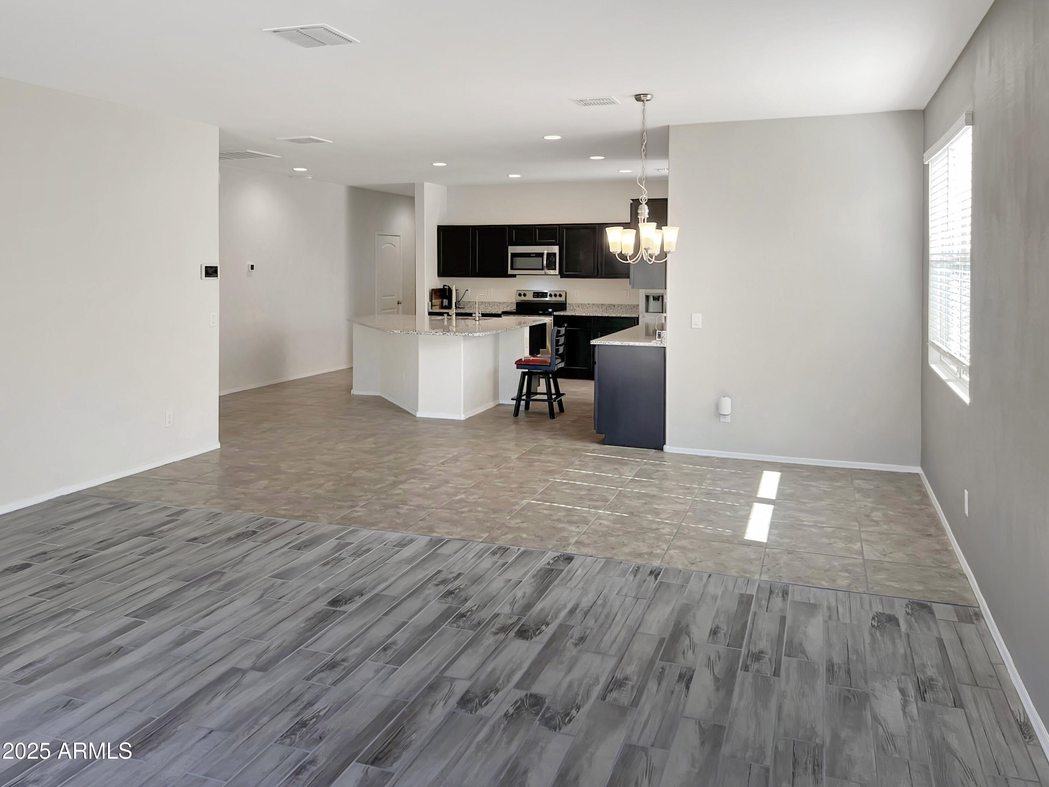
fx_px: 788
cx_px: 524
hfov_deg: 67.3
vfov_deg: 53.1
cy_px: 394
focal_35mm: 26
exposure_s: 1/120
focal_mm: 5.7
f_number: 1.5
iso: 32
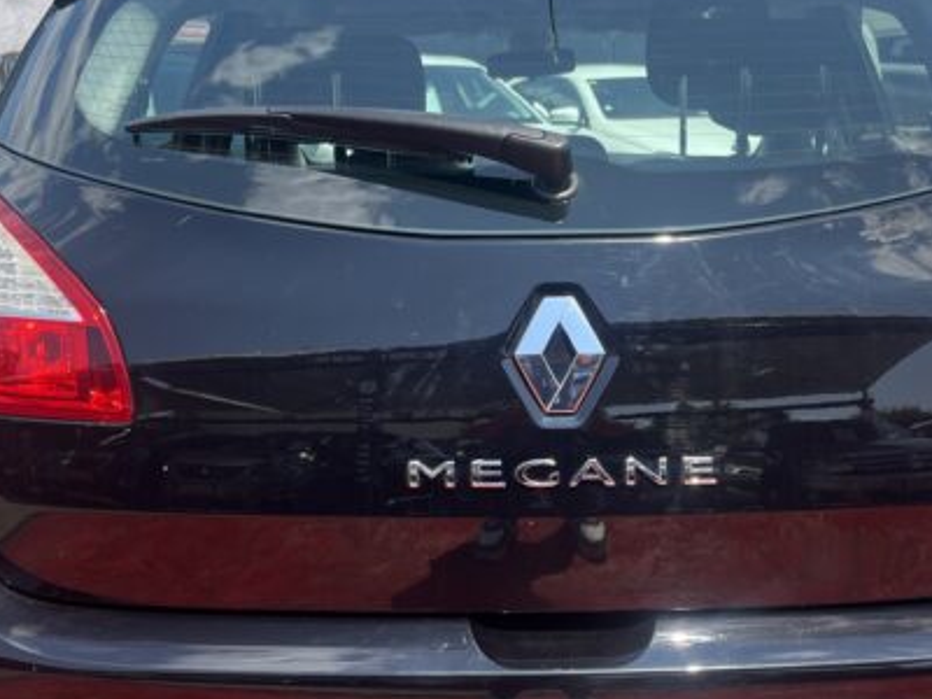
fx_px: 1400
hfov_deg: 36.7
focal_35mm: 52
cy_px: 475
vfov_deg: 27.8
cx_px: 541
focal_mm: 5.1
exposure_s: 1/1151
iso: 50
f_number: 1.6
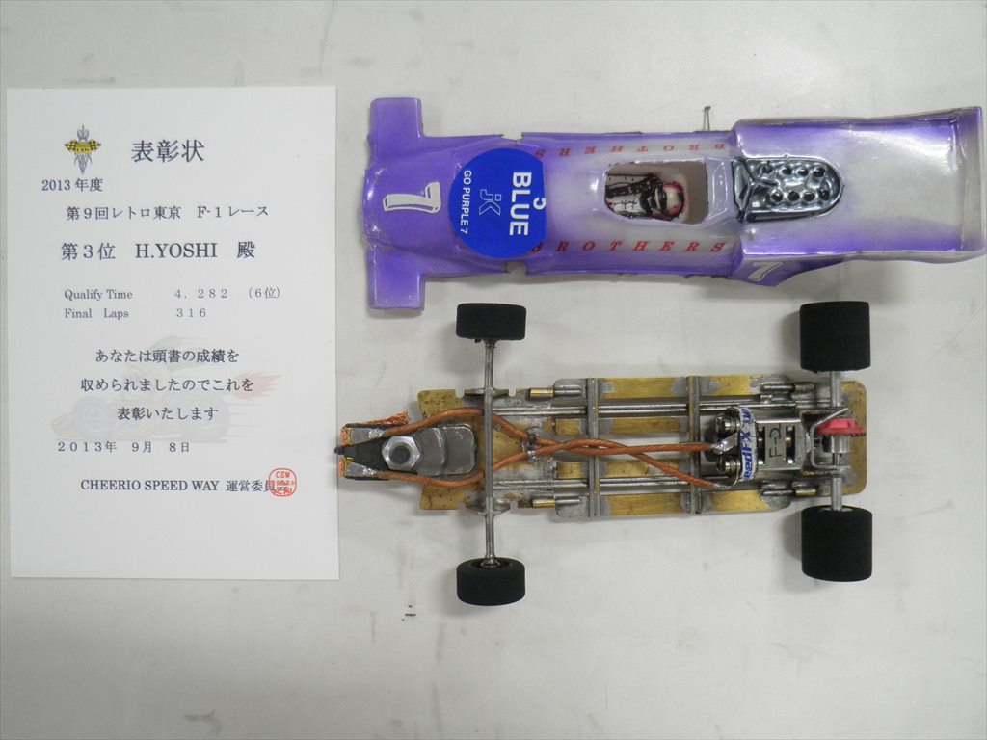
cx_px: 494
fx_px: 798
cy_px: 370
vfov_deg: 49.7
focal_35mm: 28
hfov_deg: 63.4
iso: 200
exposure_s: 1/20
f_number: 3.2
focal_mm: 5
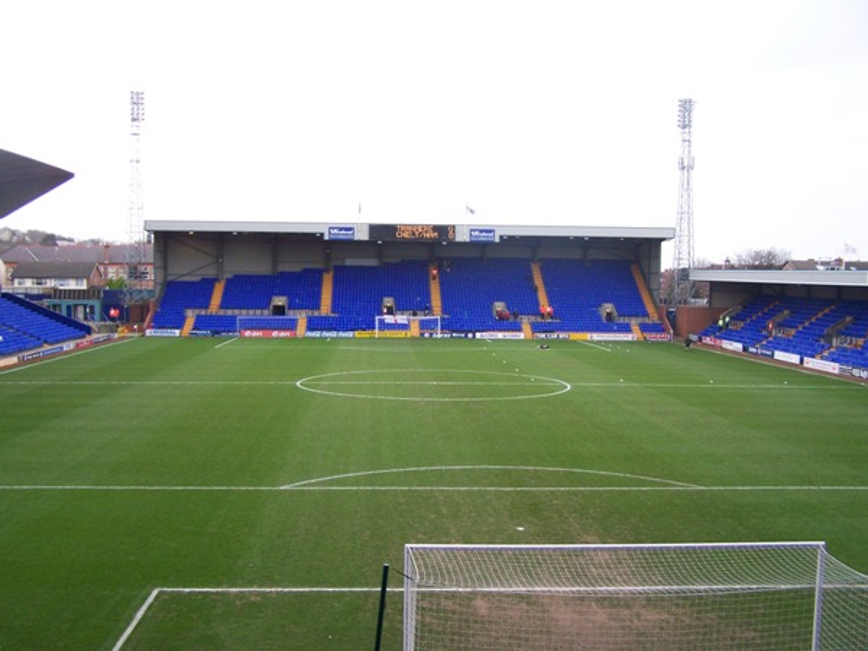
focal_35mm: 38
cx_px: 434
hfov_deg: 49.0
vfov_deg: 37.7
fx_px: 953
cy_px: 326
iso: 160
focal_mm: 6.3
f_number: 2.8
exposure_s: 1/80
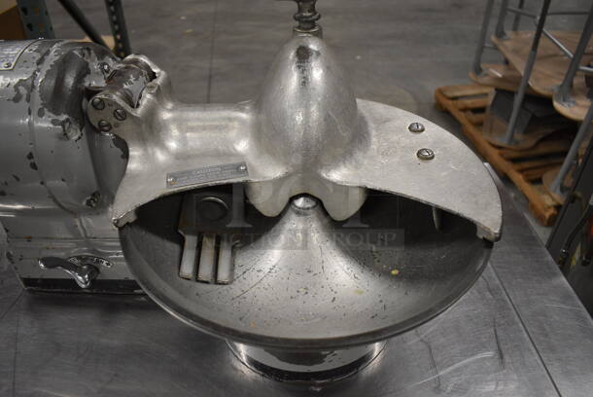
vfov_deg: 48.0
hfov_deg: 67.3
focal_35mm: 27
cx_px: 296
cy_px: 198
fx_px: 445
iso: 1800
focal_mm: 18
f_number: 3.5
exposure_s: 1/125
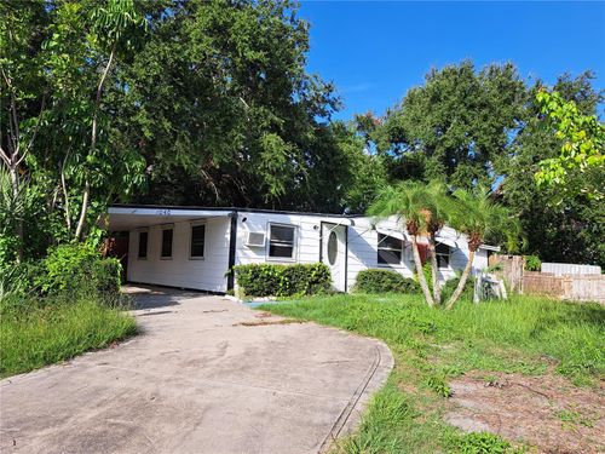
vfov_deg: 56.8
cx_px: 302
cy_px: 227
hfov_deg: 71.6
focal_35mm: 24
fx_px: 419
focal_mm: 5.23
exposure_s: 1/755
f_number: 1.8
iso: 50
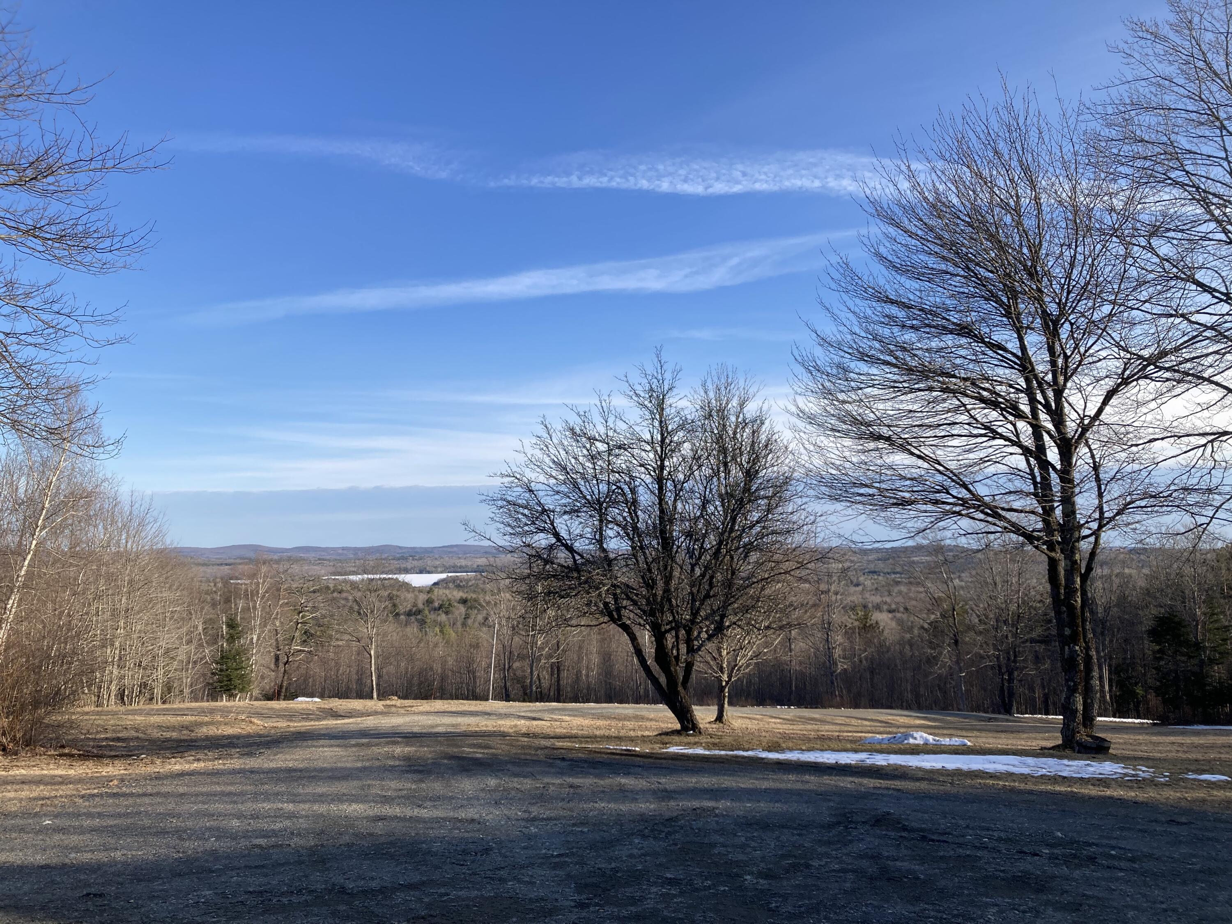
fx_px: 997
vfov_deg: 49.7
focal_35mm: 28
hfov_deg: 63.4
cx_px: 616
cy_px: 462
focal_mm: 3.99
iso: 20
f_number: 1.8
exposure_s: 1/1297
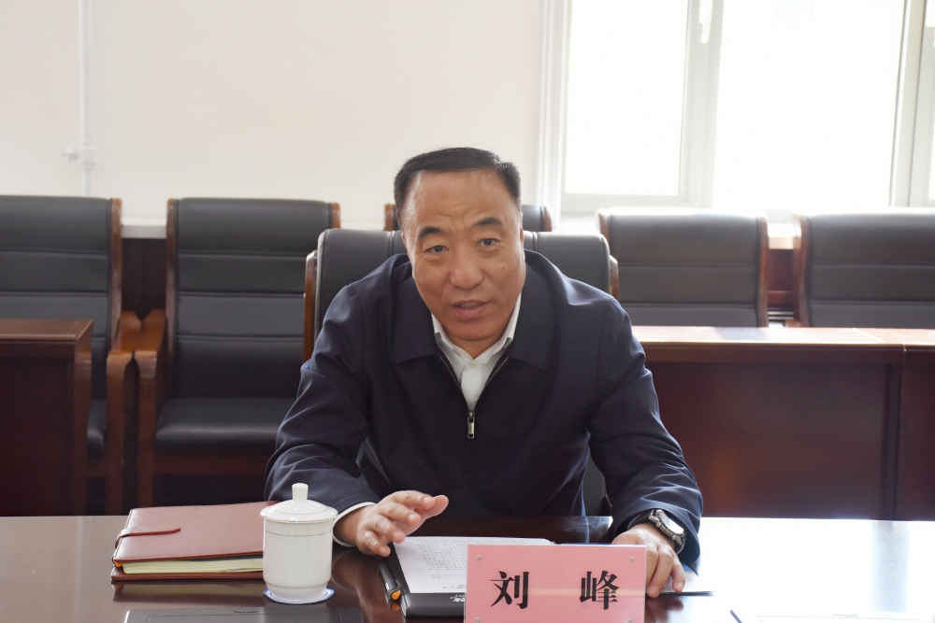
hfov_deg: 29.9
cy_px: 312
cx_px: 468
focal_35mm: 68
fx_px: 1753
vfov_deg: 20.2
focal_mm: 45
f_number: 7.1
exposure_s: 1/200
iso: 1000
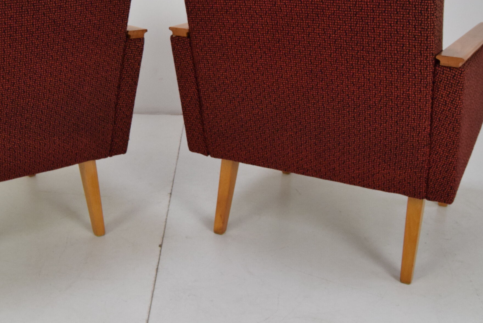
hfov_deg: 38.5
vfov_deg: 26.4
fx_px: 685
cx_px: 165
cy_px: 106
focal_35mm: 51
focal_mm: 20
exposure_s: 1/200
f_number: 7.1
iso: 1600
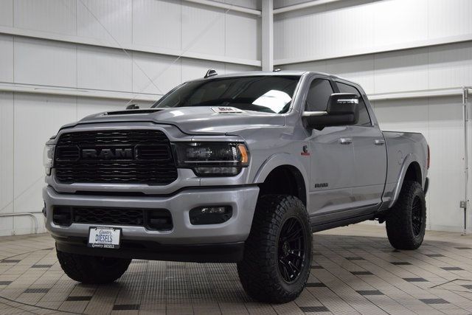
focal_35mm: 54
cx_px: 236
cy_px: 158
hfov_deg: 36.9
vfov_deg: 25.1
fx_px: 708
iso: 1600
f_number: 7.1
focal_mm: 36
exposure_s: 1/60
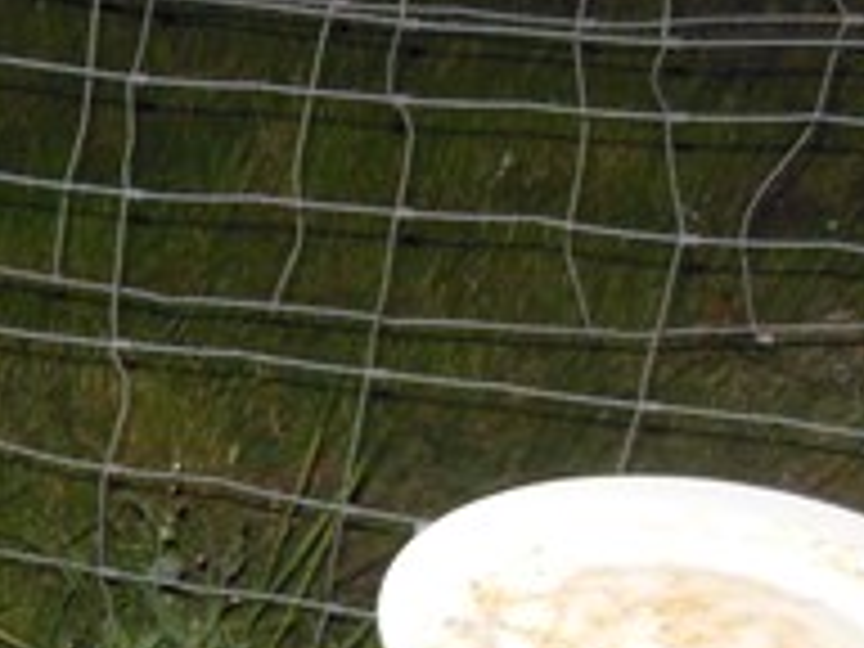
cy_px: 945
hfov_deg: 19.3
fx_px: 2246
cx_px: -398
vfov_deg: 15.3
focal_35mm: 90
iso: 200
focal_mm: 4.5
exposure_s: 1/25
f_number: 3.2
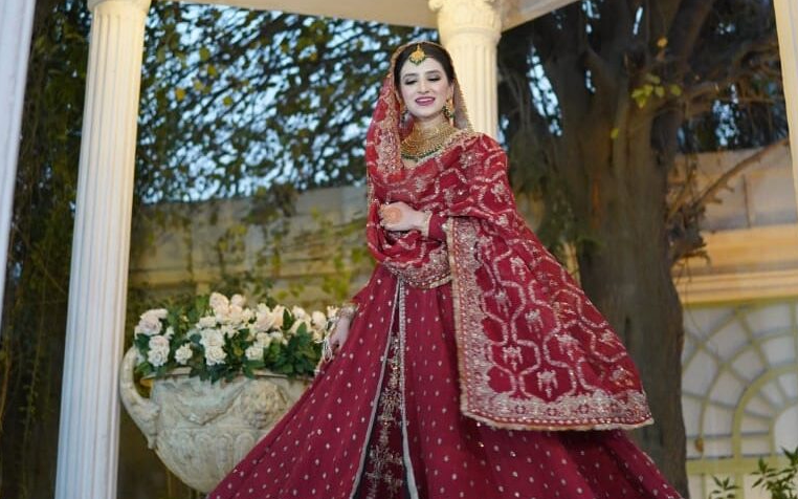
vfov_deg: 23.9
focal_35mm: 54
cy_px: 180
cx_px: 400
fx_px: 1174
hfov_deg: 37.5
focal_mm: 35
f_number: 1.4
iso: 4000
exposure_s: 1/200
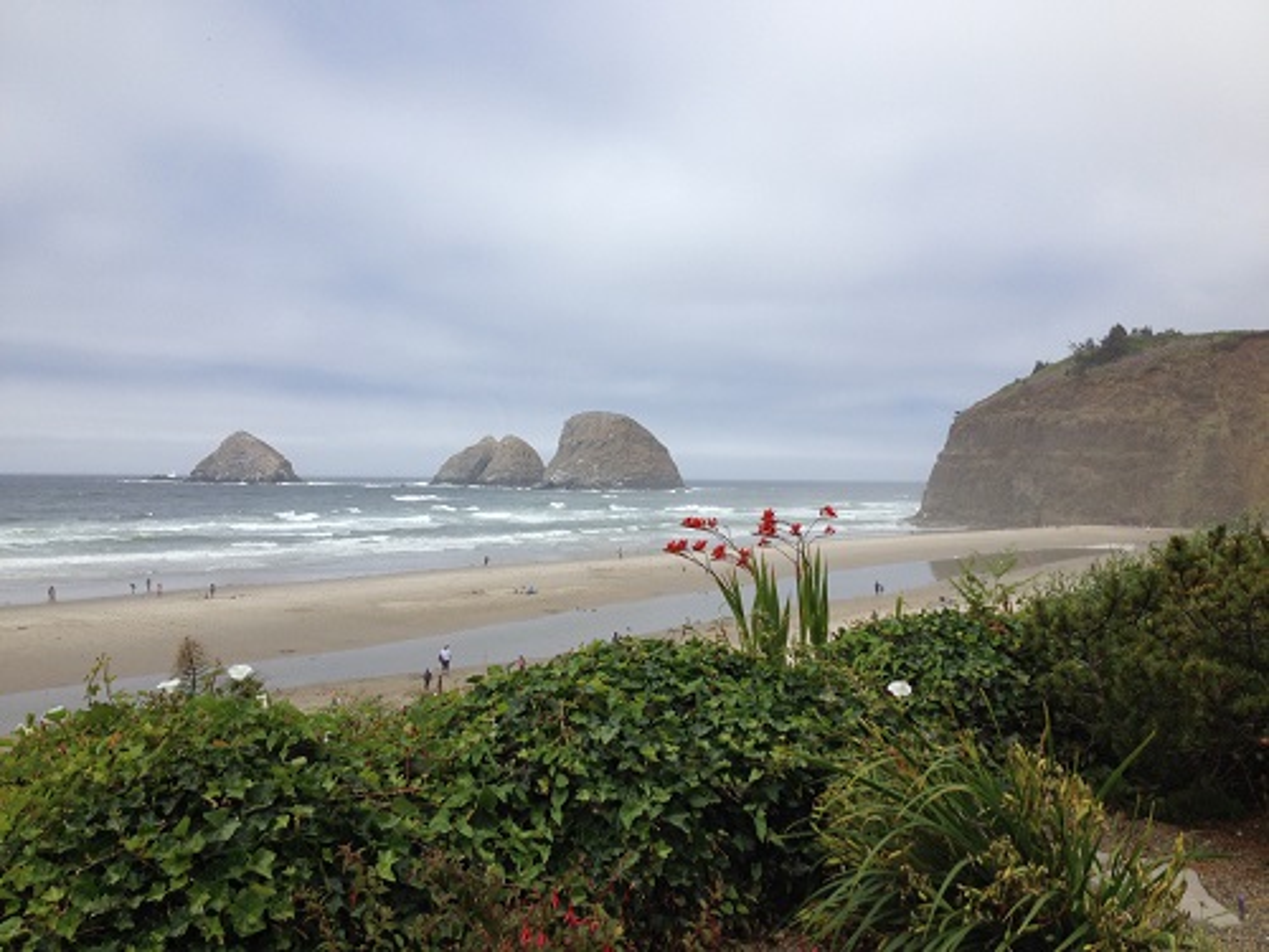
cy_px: 476
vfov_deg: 40.7
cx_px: 634
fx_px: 1283
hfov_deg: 52.6
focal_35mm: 35
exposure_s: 1/2762
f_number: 2.4
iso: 50
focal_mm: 4.28
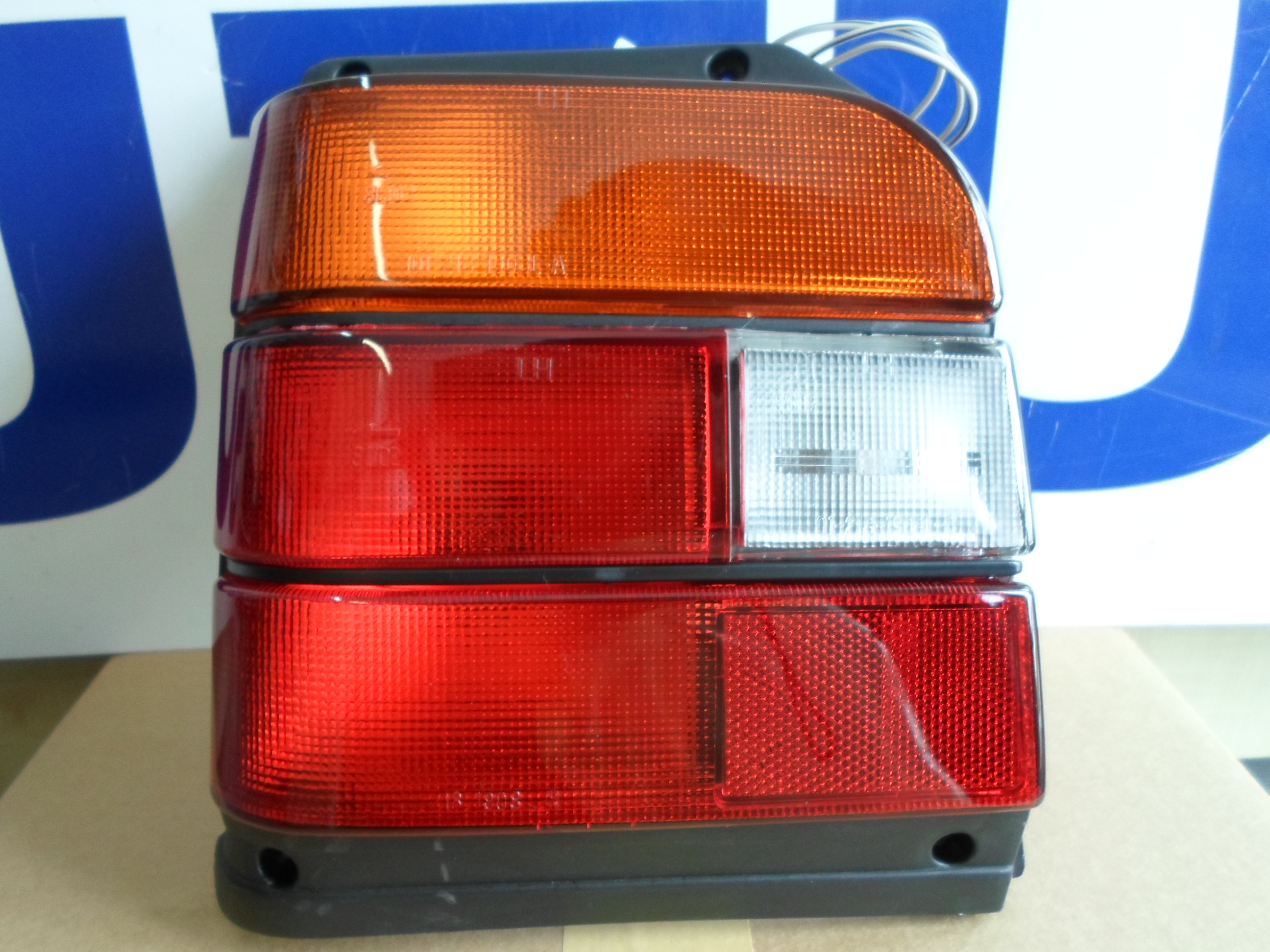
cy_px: 476
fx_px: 917
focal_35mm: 25
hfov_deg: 69.4
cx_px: 635
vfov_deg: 54.9
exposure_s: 1/30
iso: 100
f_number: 2.5
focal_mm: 4.5
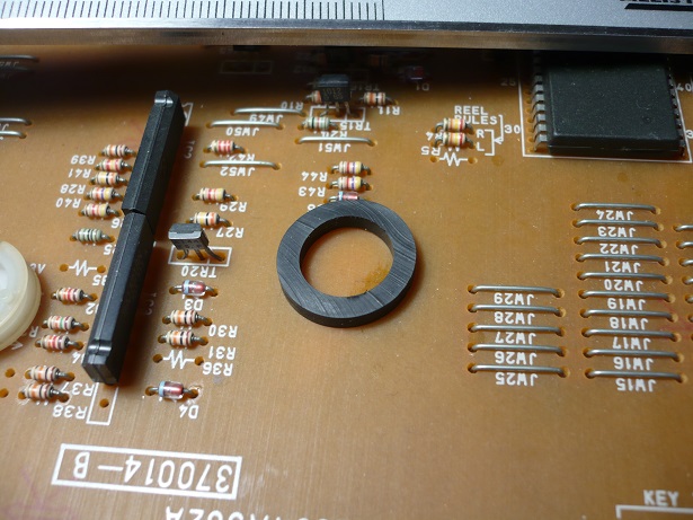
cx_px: 346
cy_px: 260
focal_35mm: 35
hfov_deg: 52.6
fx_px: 701
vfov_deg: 40.7
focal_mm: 5.8
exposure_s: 1/30
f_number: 2.8
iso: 100
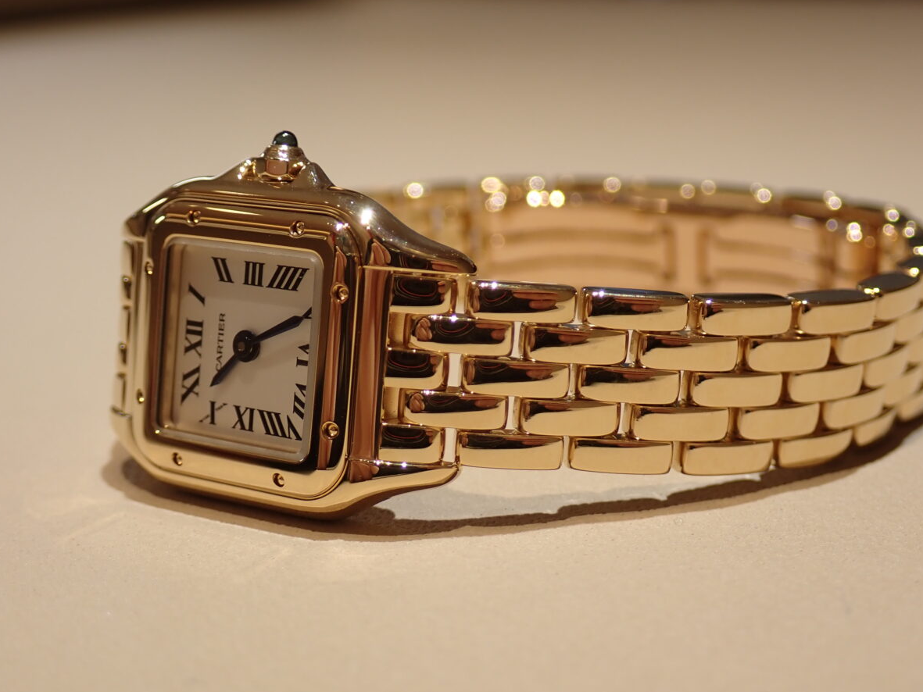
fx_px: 1680
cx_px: 463
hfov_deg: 30.7
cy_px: 343
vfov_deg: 23.3
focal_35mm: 63
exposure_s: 1/125
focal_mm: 11.09
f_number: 3.6
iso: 125
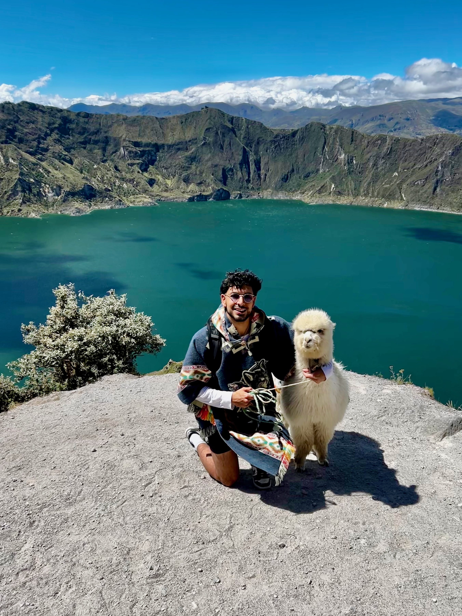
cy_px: 308
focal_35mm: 26
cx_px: 231
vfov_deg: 67.3
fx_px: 463
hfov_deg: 53.1
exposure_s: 1/4630
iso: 50
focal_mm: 5.7
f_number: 1.5
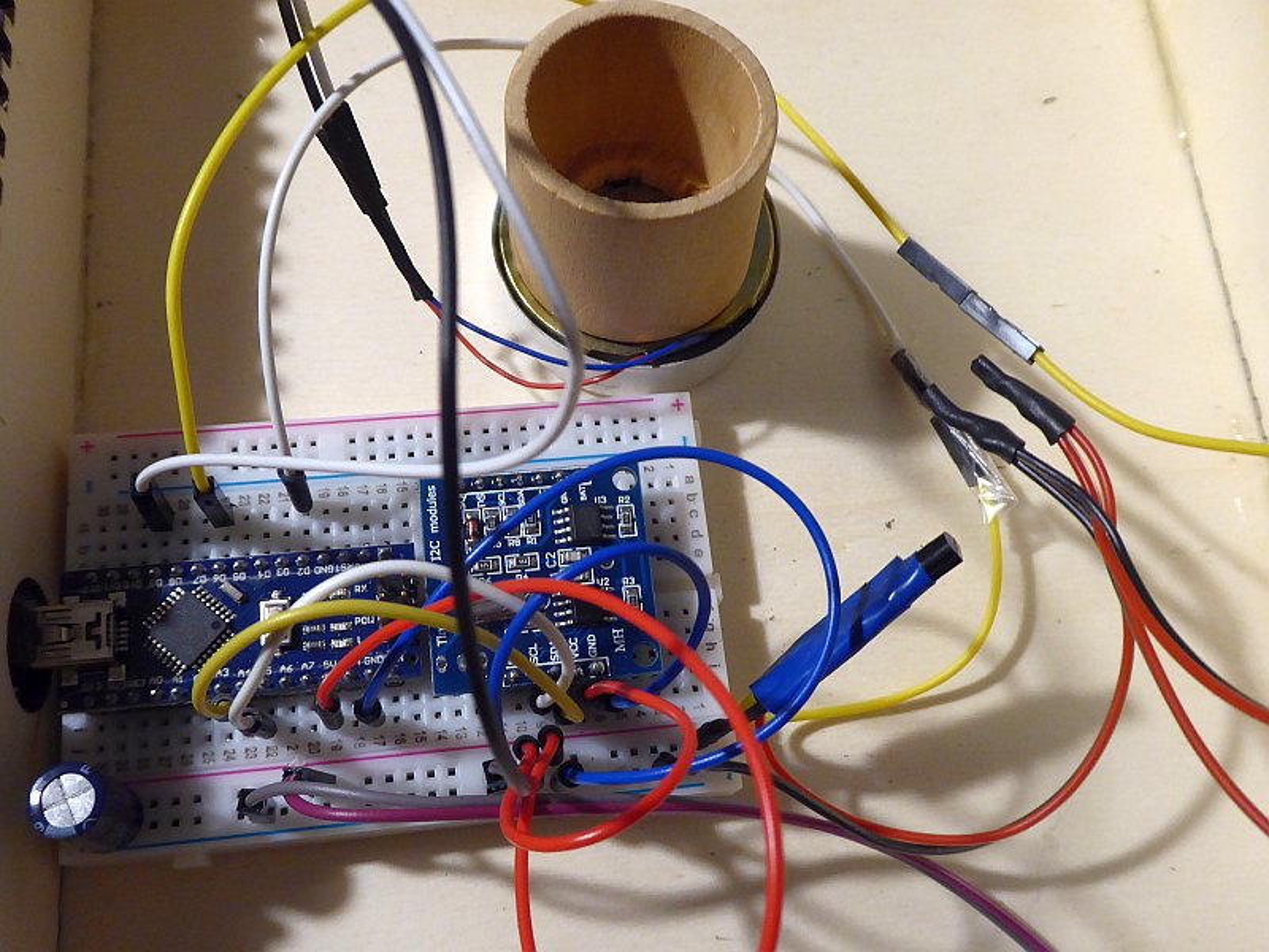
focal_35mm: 36
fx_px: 1320
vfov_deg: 39.7
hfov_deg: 51.4
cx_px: 634
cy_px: 476
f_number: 3.7
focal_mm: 6.3
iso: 400
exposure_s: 1/30
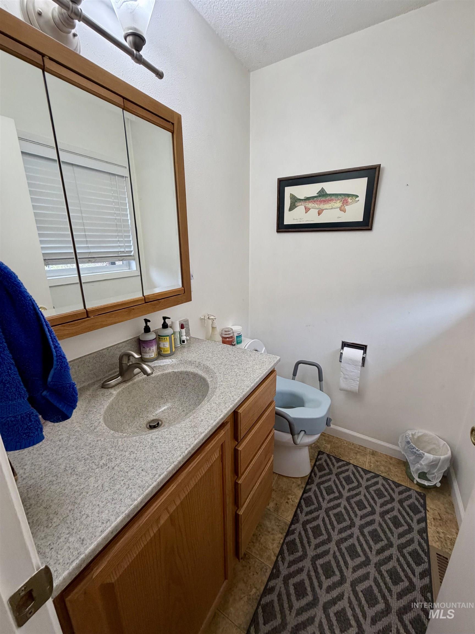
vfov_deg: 102.1
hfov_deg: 85.7
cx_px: 238
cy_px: 317
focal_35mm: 14
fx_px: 256
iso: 250
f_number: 2.2
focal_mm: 2.22
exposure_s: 1/120
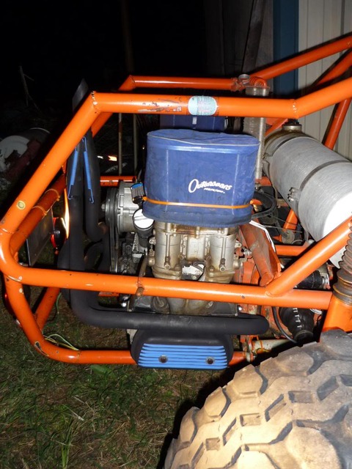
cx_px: 176
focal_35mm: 33
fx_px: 447
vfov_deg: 55.4
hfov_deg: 42.9
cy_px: 234
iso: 125
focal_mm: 5.5
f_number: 2.8
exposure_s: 1/30
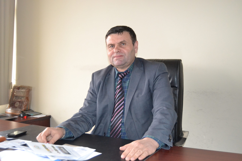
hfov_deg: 55.1
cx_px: 121
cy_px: 80
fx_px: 232
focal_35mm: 34
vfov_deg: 38.4
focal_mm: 23
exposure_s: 1/60
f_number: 3.8
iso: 3200
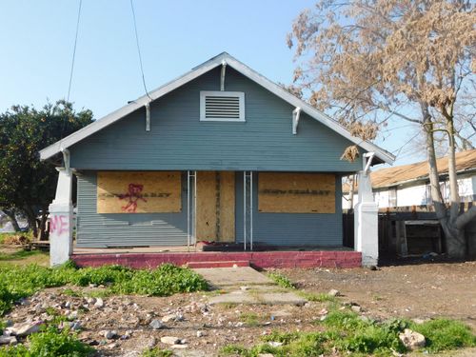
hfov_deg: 51.4
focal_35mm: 36
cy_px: 178
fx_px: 495
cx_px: 238
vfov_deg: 39.7
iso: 125
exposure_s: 1/640
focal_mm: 6.3
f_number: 3.5
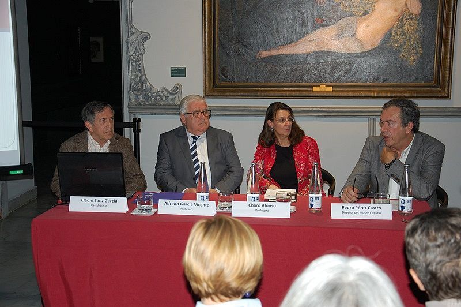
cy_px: 154
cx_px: 230
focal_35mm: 60
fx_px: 768
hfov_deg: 33.4
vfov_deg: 22.6
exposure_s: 1/60
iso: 400
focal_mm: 40
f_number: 4.8
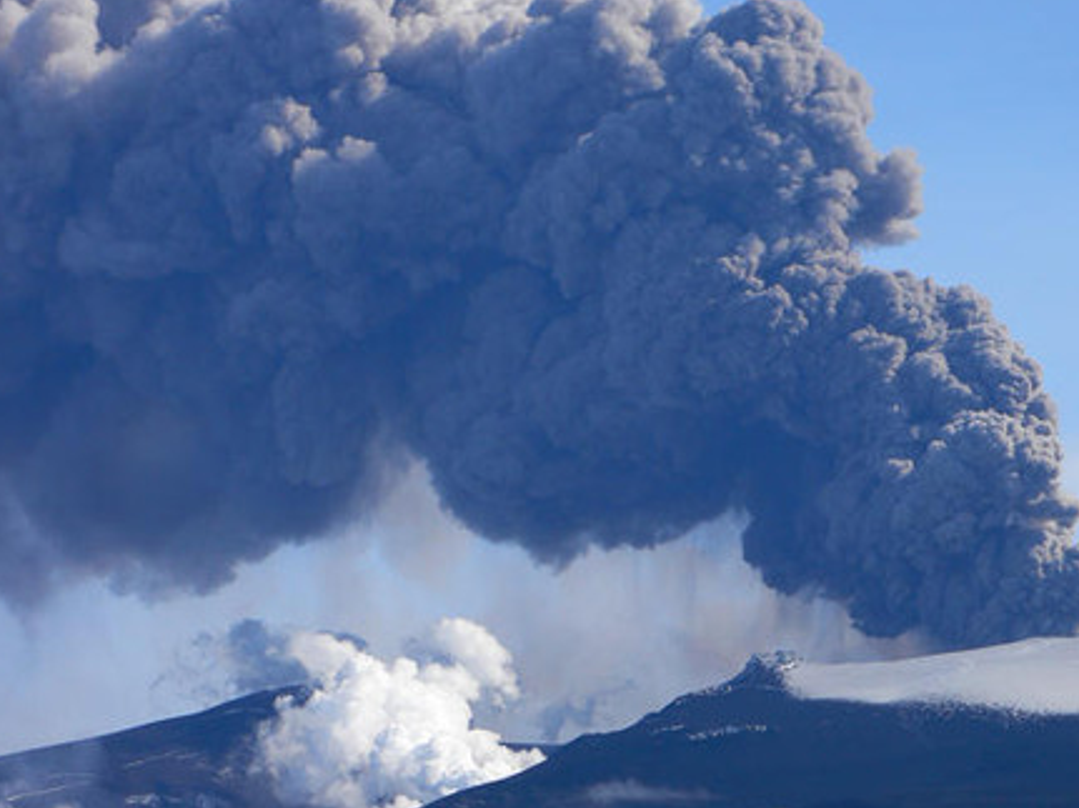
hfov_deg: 12.3
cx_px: 620
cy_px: 368
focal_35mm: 160
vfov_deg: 9.3
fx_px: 4986
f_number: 4.9
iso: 80
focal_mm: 25.2
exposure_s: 1/500
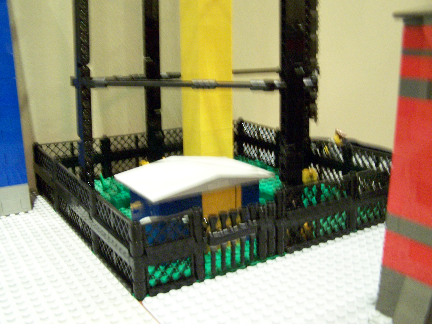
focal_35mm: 38
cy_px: 162
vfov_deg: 37.7
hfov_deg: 49.0
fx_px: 474
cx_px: 216
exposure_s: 1/10
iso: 400
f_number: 2.8
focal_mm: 6.3
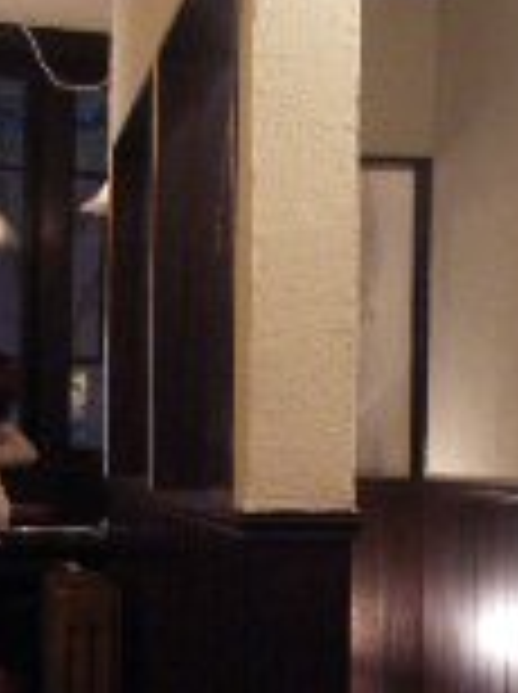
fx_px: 1981
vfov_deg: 19.6
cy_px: 590
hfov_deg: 14.8
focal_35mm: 99
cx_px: 414
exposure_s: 1/4
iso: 320
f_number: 3.3
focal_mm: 6.3
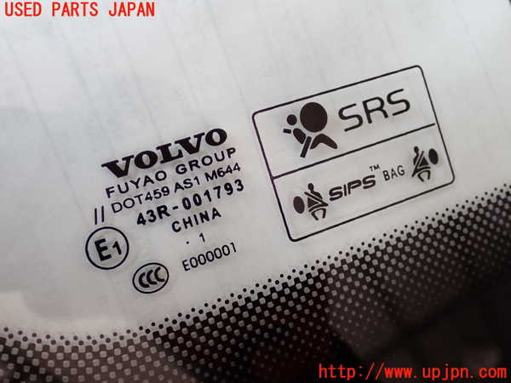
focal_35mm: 47
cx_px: 256
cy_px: 192
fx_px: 694
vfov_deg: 30.9
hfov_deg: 40.4
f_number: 3.1
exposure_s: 1/125
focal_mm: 8.4
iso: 160
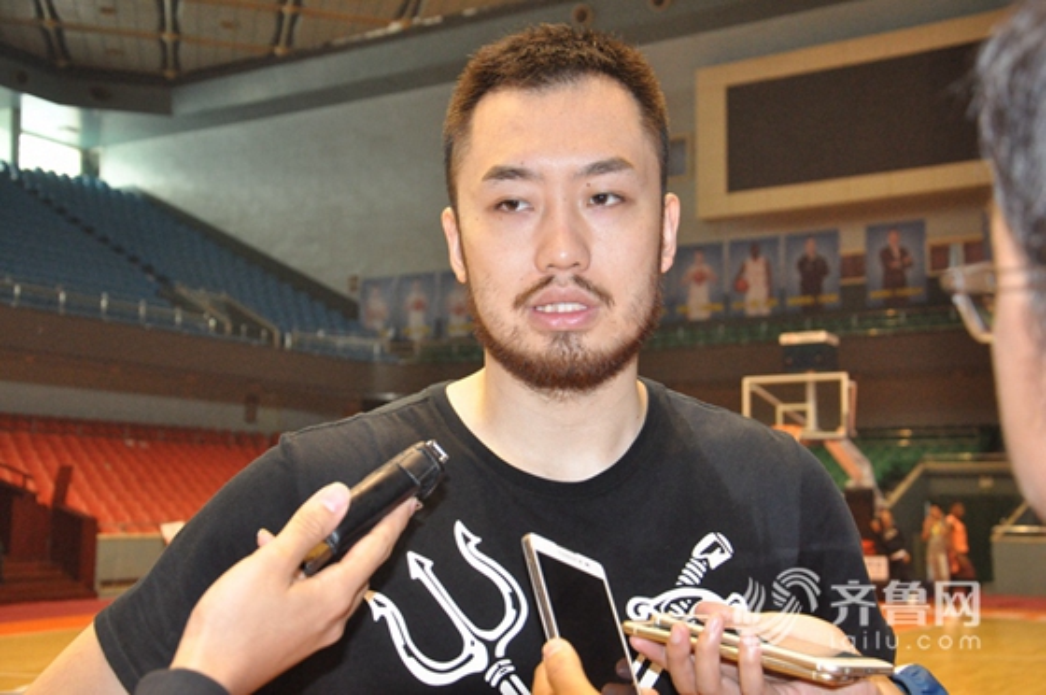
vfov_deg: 28.0
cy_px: 348
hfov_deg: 41.2
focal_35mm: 48
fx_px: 1393
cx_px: 523
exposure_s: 1/60
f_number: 5
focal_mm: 32
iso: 2000
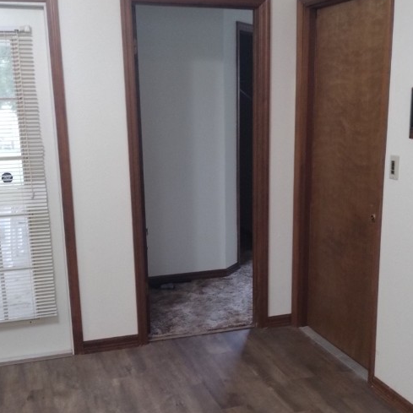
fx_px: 675
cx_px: 240
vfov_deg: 33.7
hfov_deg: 34.0
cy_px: 273
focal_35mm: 50
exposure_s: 1/40
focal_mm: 4.71
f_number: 1.7
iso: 338
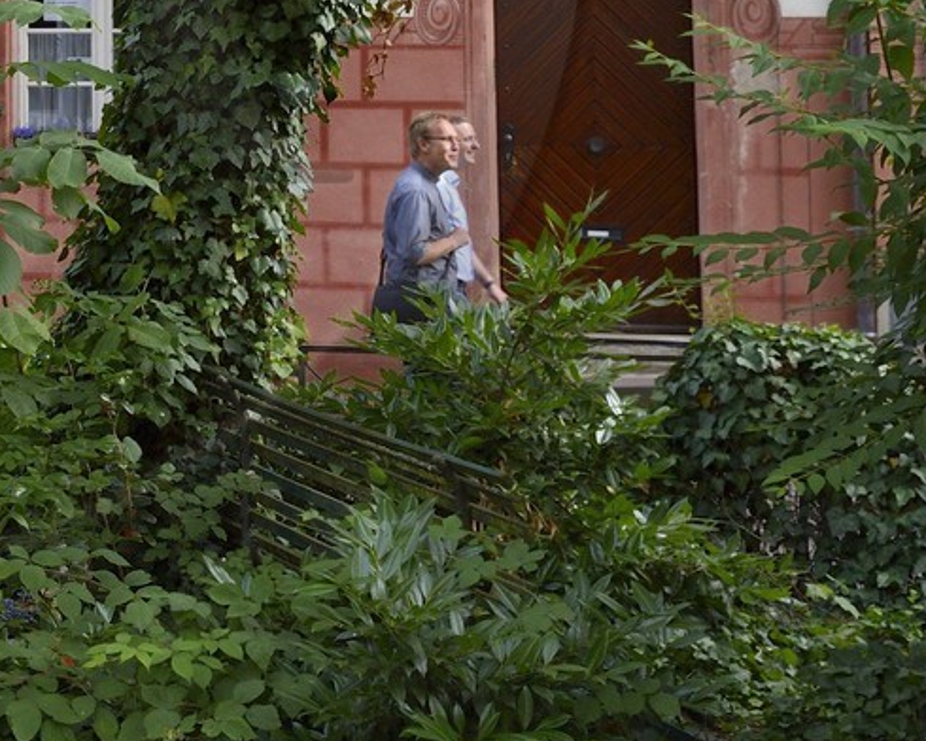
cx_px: -193
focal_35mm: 95
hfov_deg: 19.0
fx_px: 2604
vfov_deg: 15.6
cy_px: -125
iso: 800
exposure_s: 1/160
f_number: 5.6
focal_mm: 31
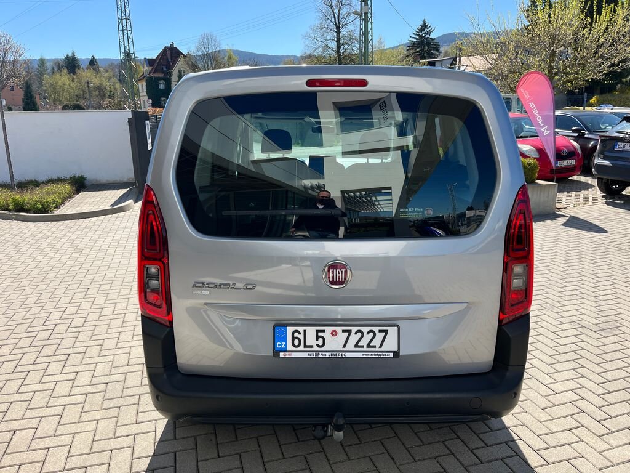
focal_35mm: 26
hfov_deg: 67.3
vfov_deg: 53.1
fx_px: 473
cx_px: 315
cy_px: 236
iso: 50
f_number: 1.6
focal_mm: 5.1
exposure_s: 1/1748
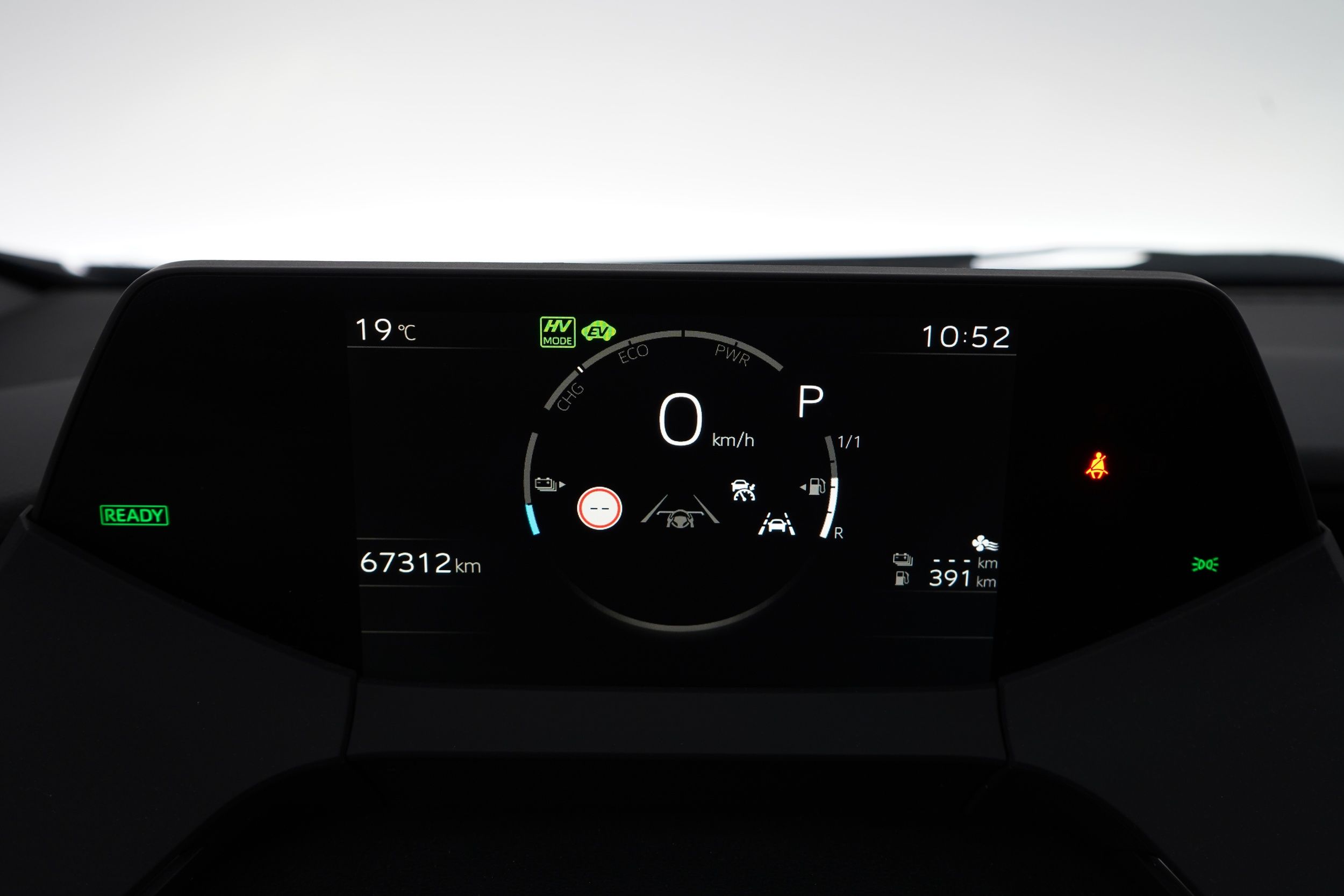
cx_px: 672
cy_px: 448
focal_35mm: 34
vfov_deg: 38.9
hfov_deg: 55.8
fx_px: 1269
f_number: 5.6
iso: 800
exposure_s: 1/13
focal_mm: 34
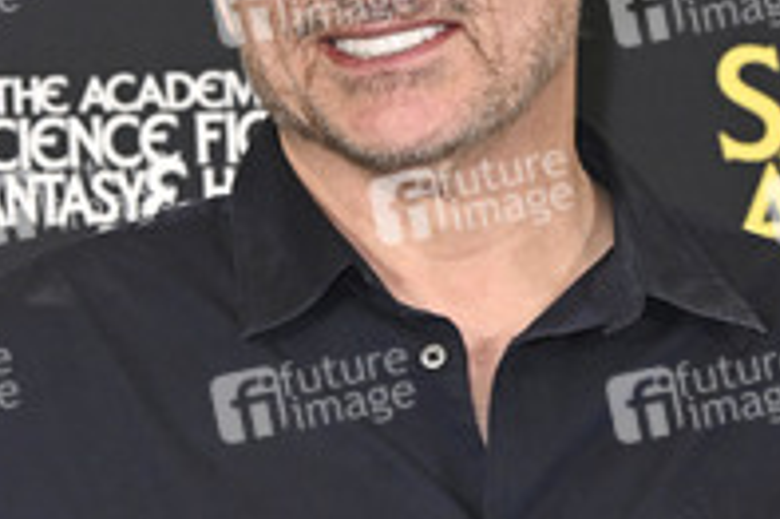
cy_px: 99
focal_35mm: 188
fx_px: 4070
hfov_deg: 10.9
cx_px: 366
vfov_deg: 7.3
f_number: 5.6
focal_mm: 82
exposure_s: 1/320
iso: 2000
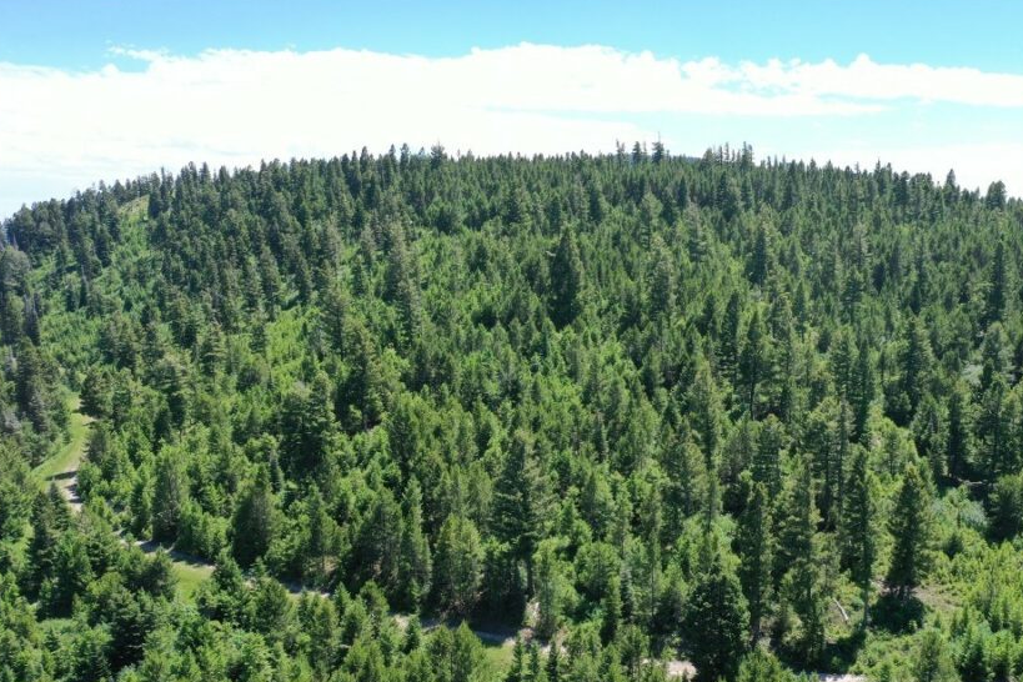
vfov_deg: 37.7
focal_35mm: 35
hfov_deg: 54.1
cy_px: 418
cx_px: 601
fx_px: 995
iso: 100
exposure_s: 1/320
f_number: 5
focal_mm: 10.26
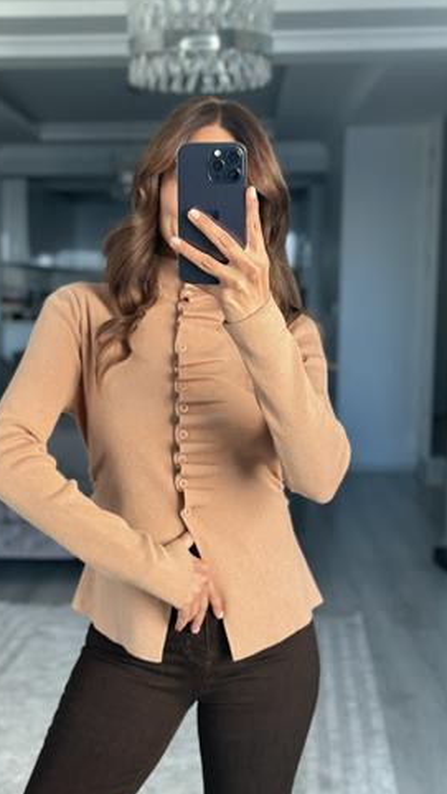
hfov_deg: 21.8
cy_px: 408
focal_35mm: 55
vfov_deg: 37.8
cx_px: 158
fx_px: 1158
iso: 125
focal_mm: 6.86
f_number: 1.78
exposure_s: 1/105
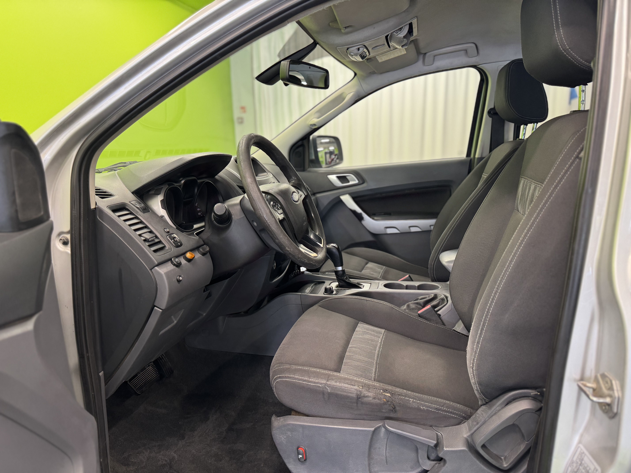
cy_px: 236
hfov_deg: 71.6
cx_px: 316
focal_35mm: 24
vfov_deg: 56.8
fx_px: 437
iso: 160
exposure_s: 1/50
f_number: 1.78
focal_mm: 6.76
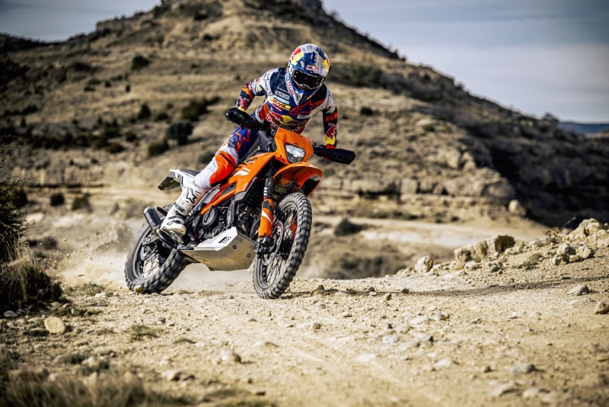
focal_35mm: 130
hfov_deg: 15.8
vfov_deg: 10.6
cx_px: 304
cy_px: 204
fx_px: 2200
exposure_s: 1/640
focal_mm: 130
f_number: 4
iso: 125
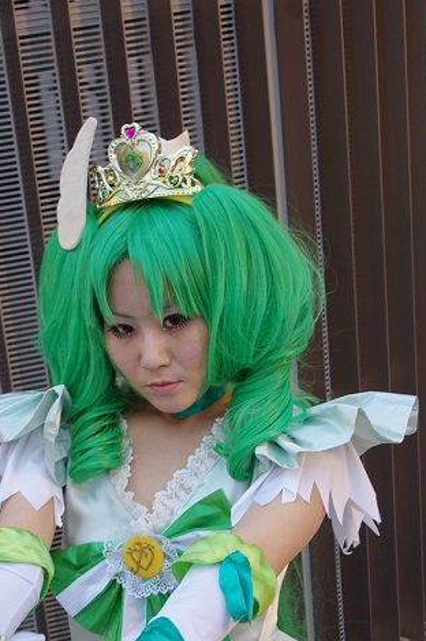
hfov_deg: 17.2
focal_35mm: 79
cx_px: 121
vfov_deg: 25.5
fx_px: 1406
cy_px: 462
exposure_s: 1/8
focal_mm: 32.5
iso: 400
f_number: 4
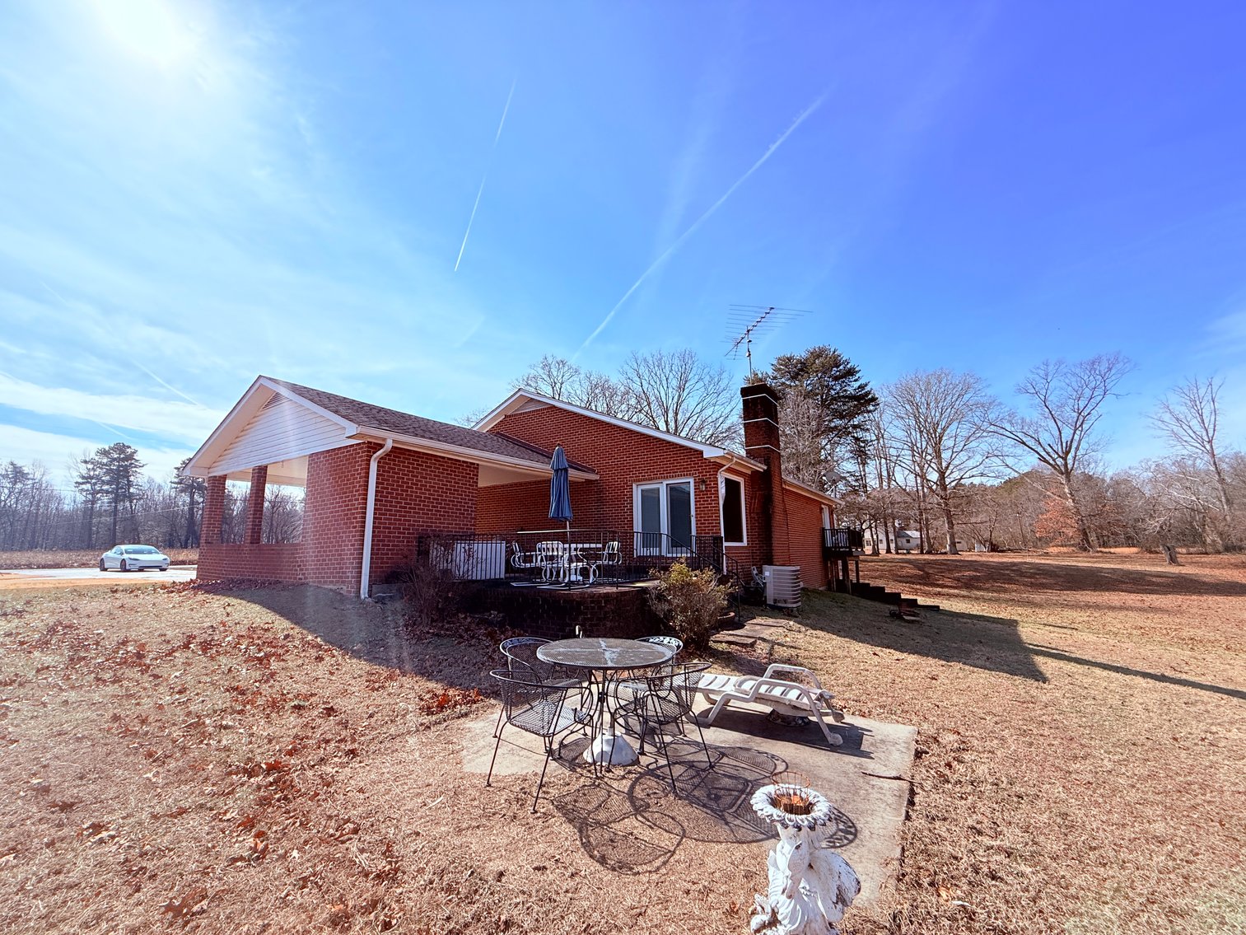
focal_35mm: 14
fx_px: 504
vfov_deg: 85.7
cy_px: 468
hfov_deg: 102.1
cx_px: 623
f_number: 2.2
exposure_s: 1/2717
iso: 50
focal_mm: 2.22
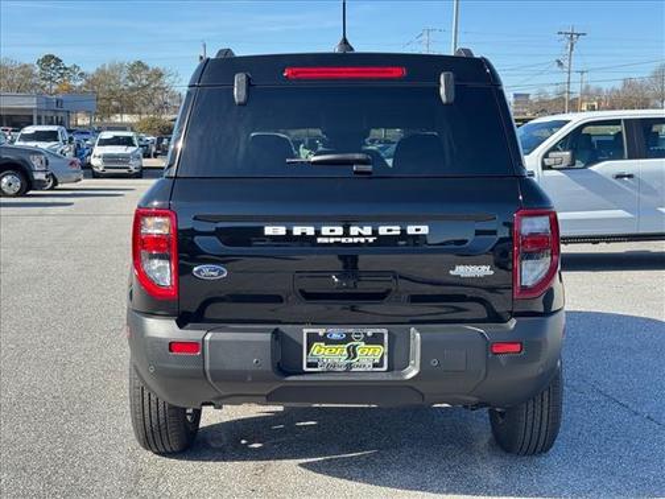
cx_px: 332
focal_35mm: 48
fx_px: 922
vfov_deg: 30.3
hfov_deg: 39.7
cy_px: 250
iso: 64
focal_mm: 6.76
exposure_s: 1/1339
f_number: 1.78
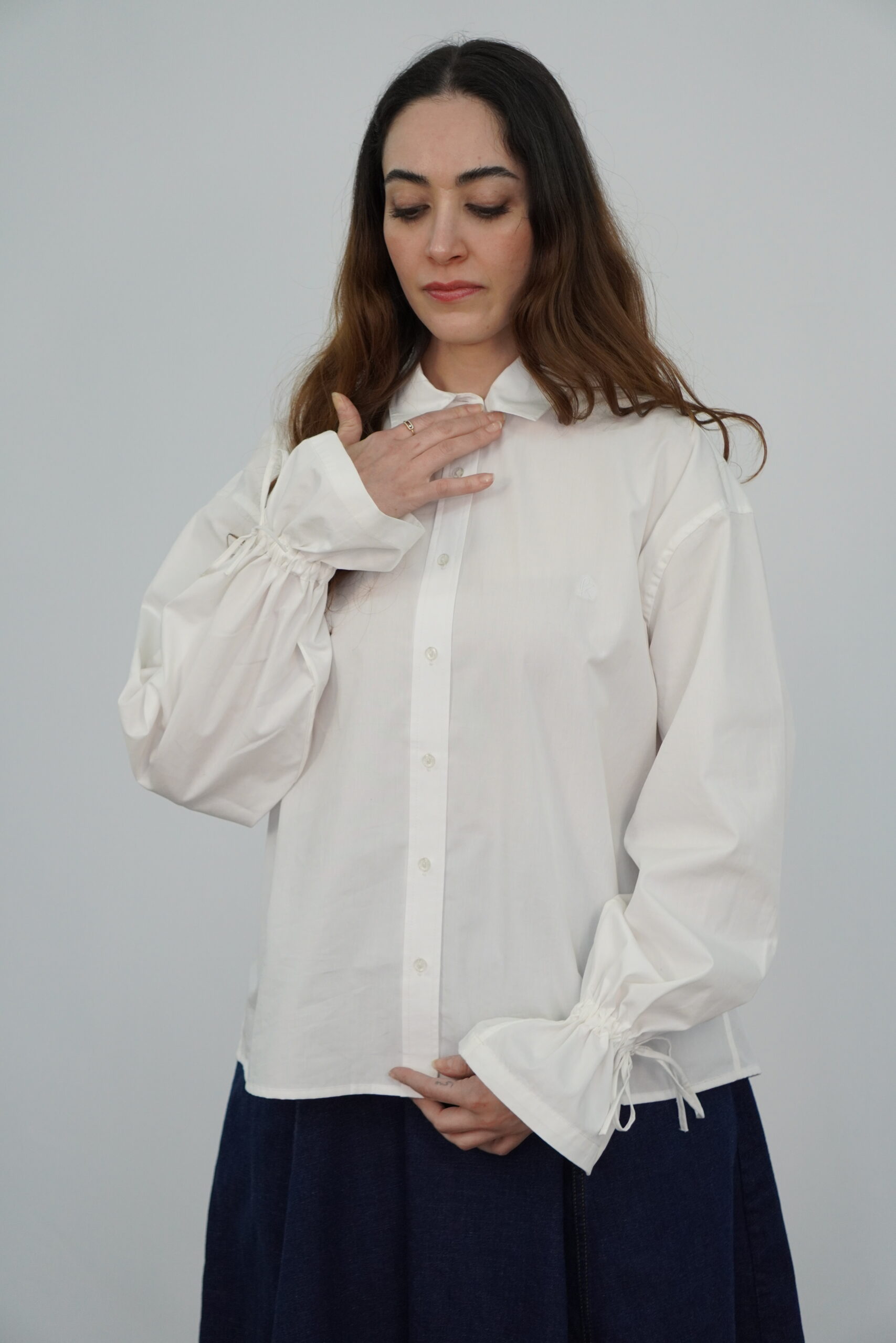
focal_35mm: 82
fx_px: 3079
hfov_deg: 16.6
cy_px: 672
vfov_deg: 24.6
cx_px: 448
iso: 800
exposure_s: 1/160
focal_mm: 55
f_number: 4.5
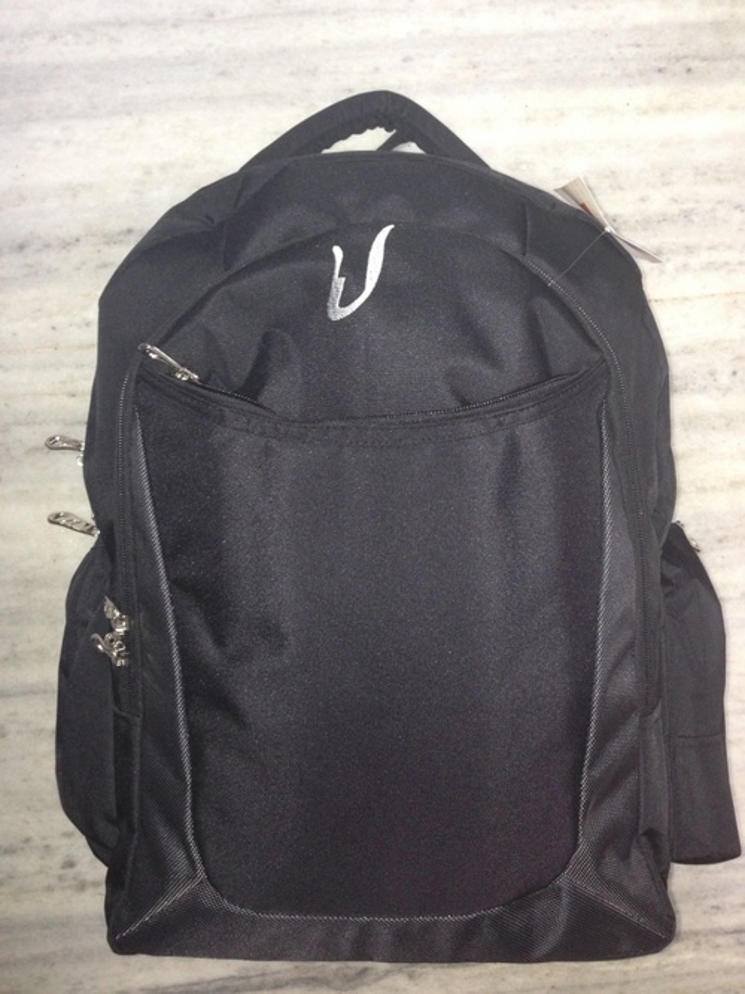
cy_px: 497
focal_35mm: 33
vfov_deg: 55.4
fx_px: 947
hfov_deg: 42.9
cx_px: 372
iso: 200
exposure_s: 1/20
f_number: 2.4
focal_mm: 4.13
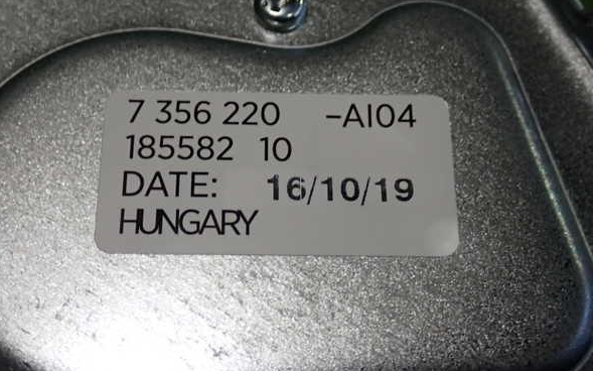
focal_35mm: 54
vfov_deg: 24.0
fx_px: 873
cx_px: 299
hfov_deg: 37.5
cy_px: 191
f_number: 3.2
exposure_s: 1/50
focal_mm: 9.01
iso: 320
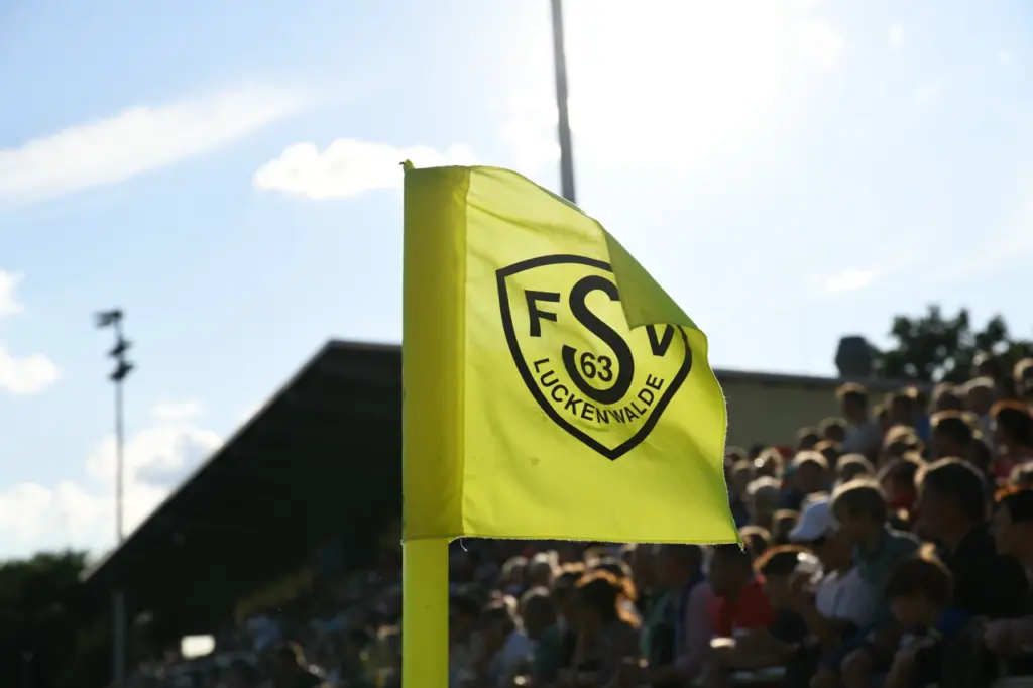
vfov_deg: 19.4
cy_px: 344
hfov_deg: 28.9
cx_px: 516
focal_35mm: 70
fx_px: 2008
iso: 100
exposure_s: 1/1000
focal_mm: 70
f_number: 5.6
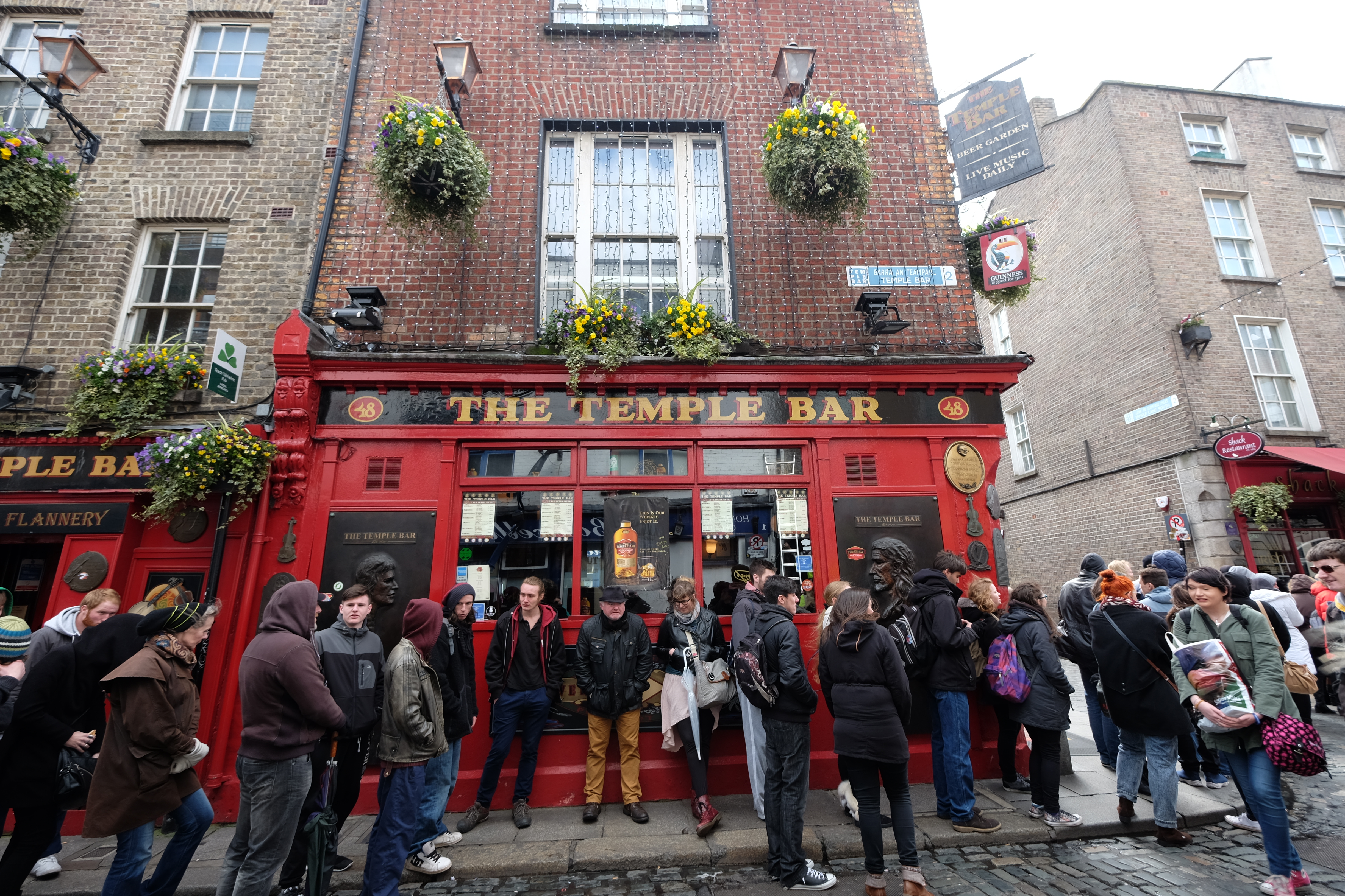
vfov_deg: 77.3
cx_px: 672
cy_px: 448
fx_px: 560
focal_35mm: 15
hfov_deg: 100.4
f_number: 4
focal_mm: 10
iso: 200
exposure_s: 1/120
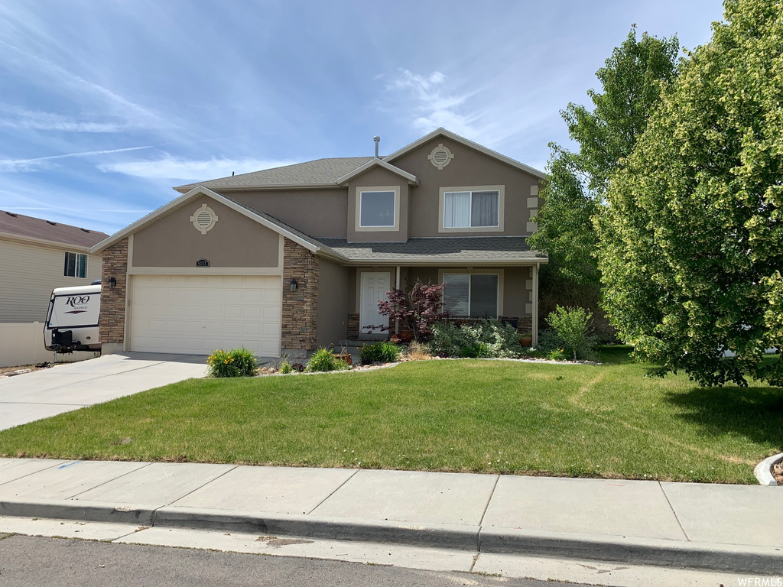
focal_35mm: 26
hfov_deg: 67.3
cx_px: 392
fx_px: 588
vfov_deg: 53.1
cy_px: 294
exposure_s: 1/2421
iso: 25
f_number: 1.8
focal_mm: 4.25
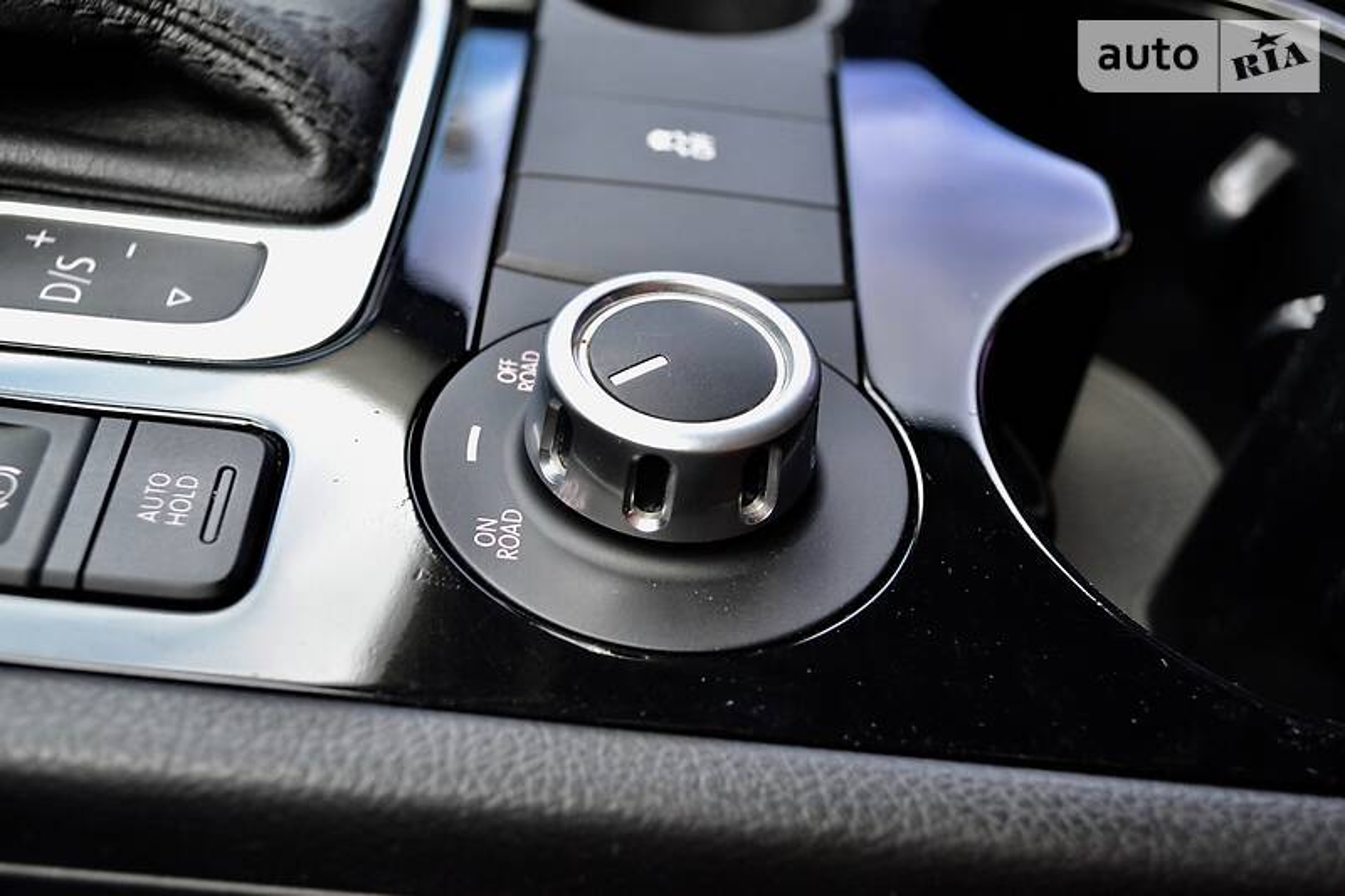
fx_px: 1793
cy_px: 448
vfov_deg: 28.1
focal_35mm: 48
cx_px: 672
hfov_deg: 41.1
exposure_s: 1/50
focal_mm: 32
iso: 800
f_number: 4.8
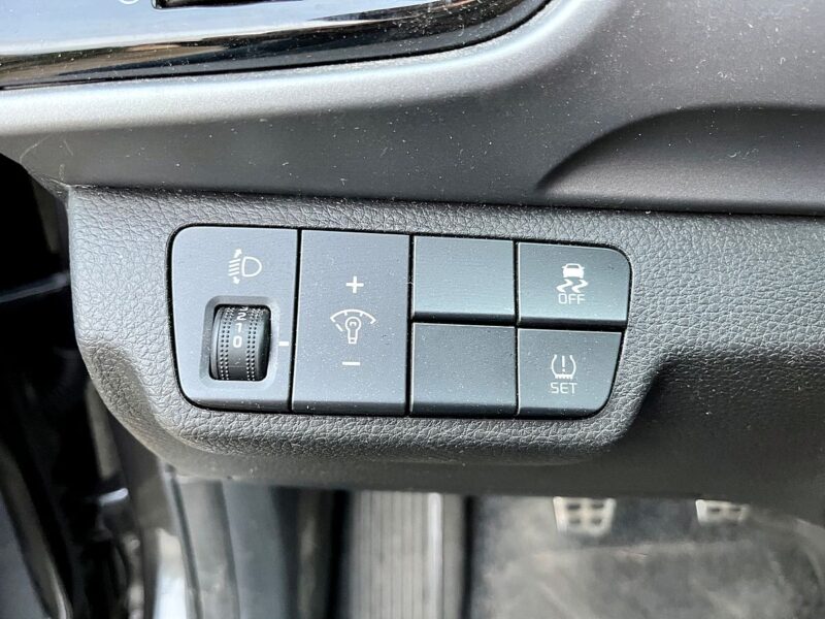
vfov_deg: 53.1
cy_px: 310
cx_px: 412
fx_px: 620
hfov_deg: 67.3
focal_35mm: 26
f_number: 1.6
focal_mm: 5.1
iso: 500
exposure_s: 1/60
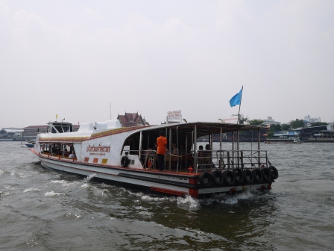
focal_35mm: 36
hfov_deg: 51.4
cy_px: 126
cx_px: 167
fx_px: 347
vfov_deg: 39.7
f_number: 9
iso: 160
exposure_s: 1/500
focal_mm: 18
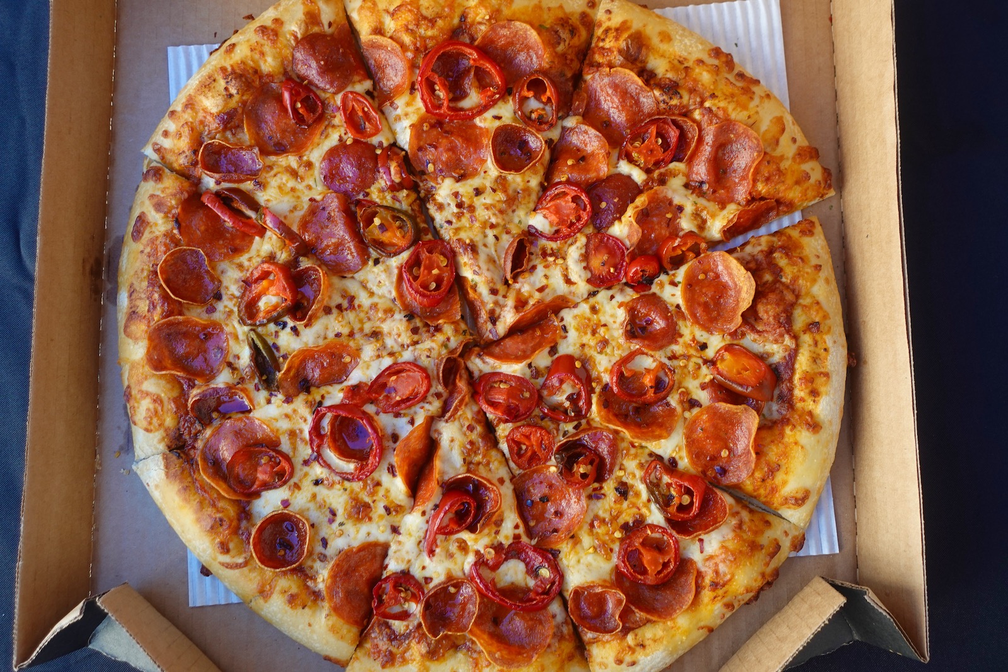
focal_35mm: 31
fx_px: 868
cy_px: 336
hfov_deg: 60.3
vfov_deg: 42.3
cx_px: 504
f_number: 3.5
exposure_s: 1/80
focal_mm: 11.92
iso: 125
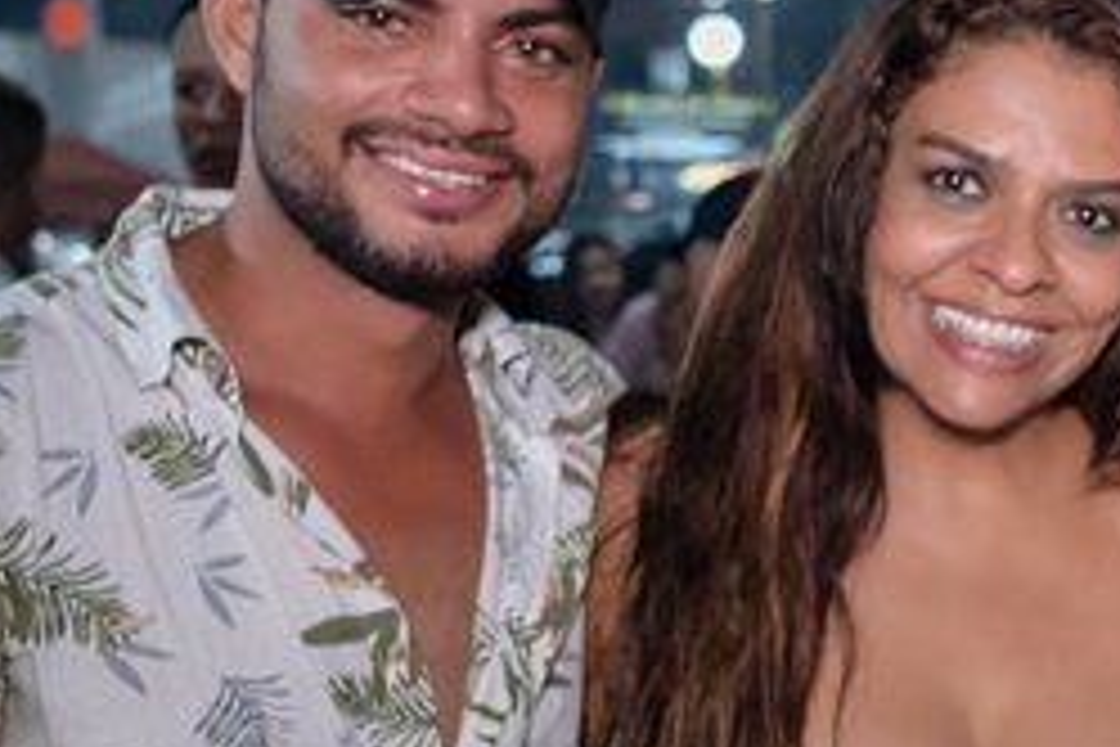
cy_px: 734
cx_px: 1158
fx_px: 3329
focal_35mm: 107
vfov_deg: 12.7
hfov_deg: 18.5
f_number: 3.2
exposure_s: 1/250
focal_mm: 24
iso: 2500
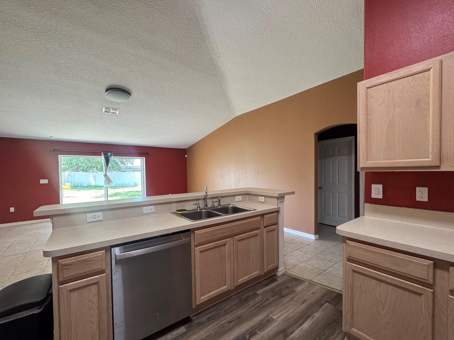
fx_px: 197
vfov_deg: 81.7
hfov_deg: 98.1
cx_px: 239
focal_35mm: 15
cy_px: 177
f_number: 2.2
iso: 320
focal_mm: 2.22
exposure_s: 1/99
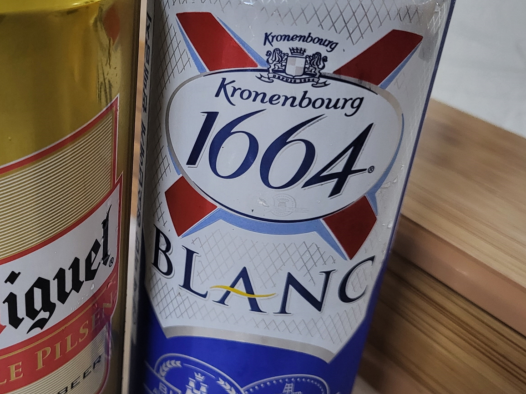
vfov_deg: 32.2
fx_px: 684
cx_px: 125
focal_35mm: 45
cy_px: 192
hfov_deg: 40.8
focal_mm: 4.25
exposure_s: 1/40
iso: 400
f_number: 1.8
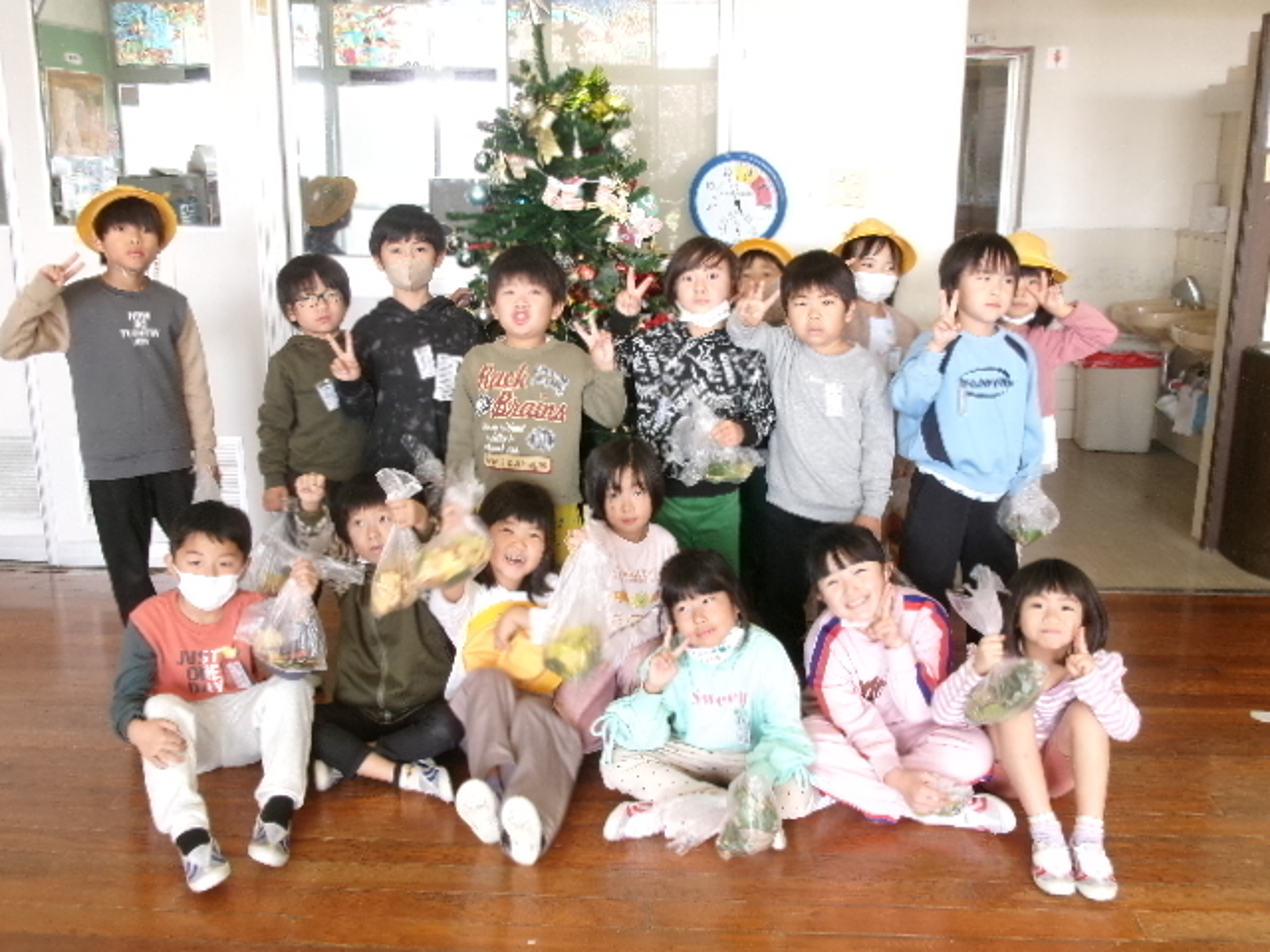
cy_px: 476
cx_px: 635
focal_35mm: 36
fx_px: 1321
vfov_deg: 39.7
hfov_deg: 51.4
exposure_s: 1/34
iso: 198
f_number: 4.5
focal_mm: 6.4
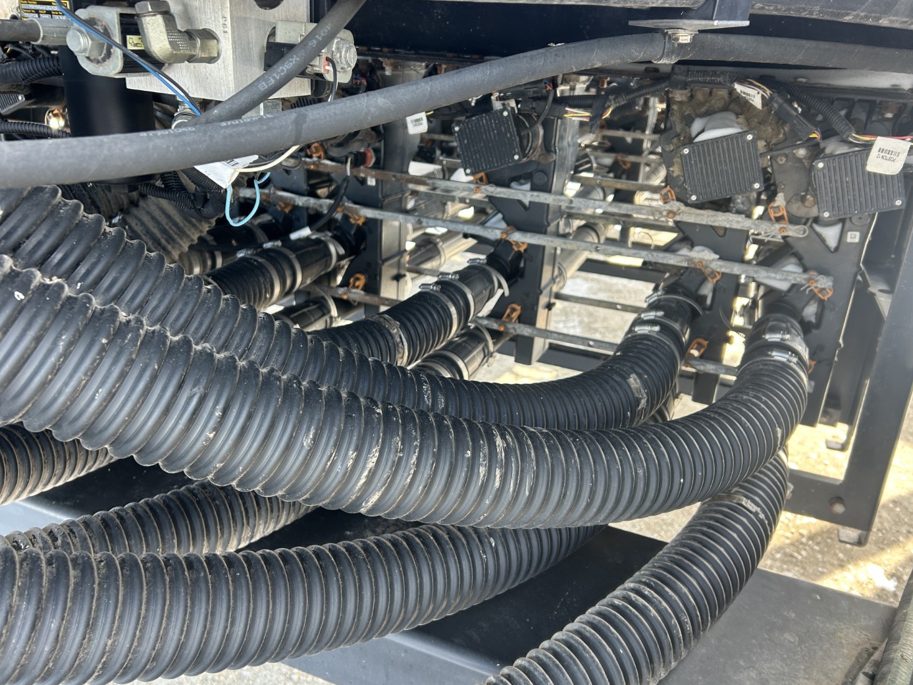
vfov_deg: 51.3
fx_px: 712
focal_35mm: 27
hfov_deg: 65.3
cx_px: 466
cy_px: 333
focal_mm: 5.7
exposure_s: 1/121
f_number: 1.5
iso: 80
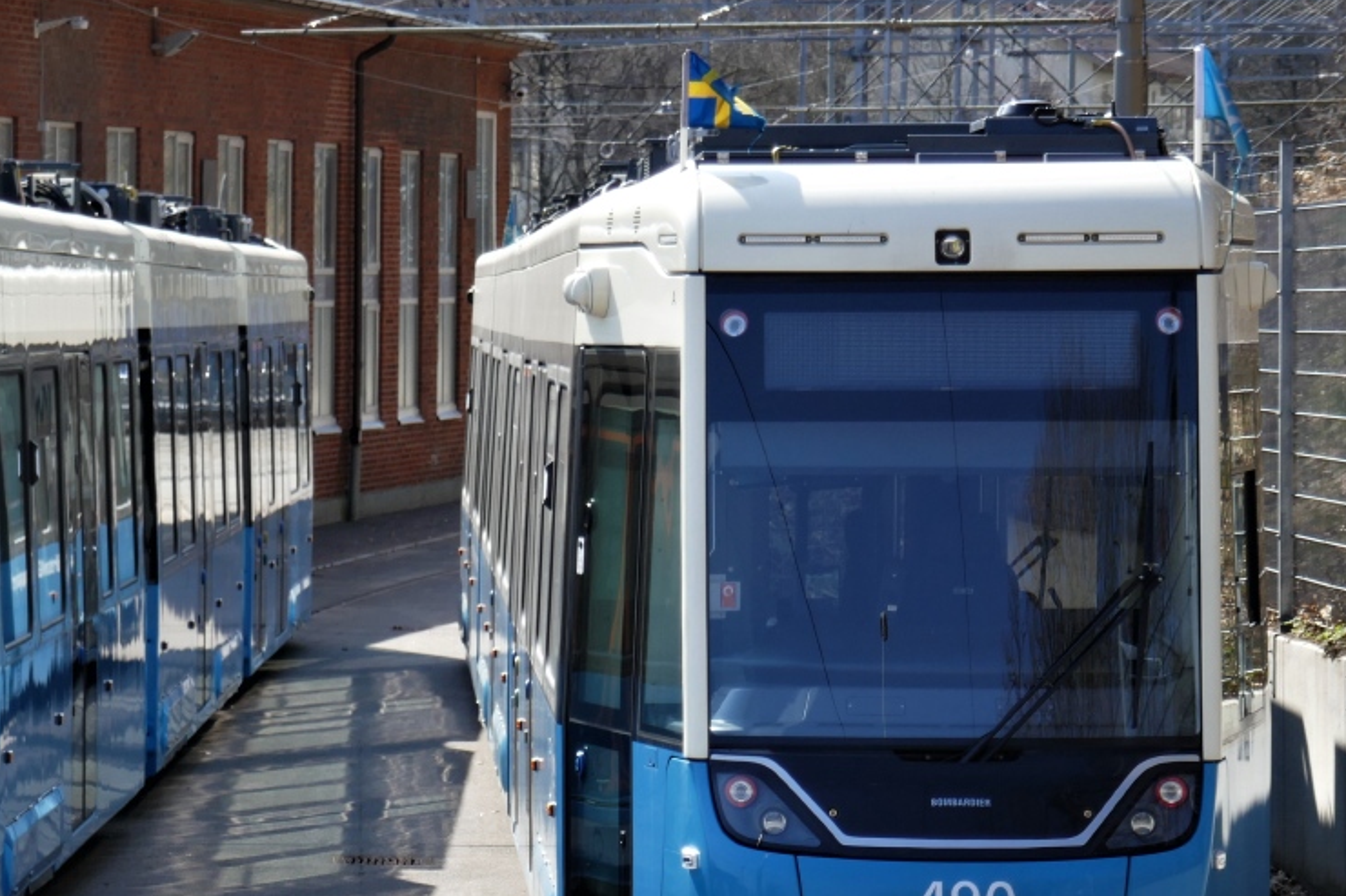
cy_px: 509
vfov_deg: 8.2
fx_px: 6242
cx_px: 324
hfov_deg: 12.3
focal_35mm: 167
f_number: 5.2
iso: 125
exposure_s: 1/250
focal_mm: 37.6
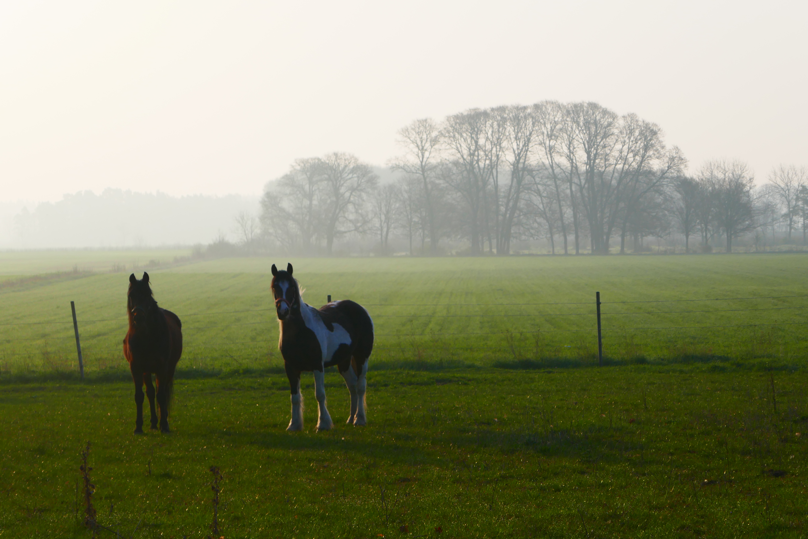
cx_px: 404
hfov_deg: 14.3
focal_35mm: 144
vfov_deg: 9.5
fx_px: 3232
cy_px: 270
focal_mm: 52.5
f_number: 5.8
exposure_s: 1/500
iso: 125
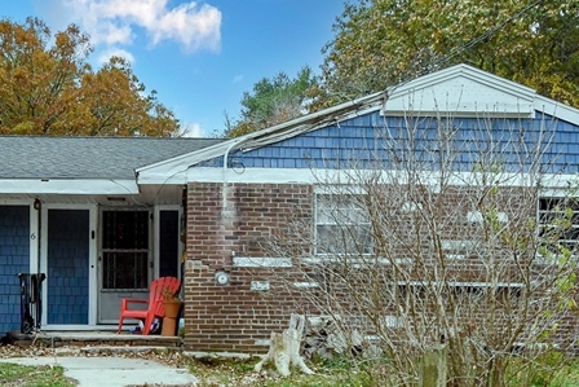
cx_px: 200
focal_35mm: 48
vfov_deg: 27.4
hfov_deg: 40.7
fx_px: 772
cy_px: 323
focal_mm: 14
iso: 1000
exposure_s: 1/400
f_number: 5.6
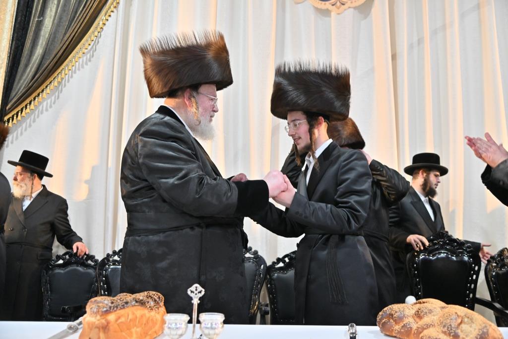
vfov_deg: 37.9
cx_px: 254
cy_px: 170
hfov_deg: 54.4
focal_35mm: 35
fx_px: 494
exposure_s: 1/200
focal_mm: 35
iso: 1250
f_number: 4
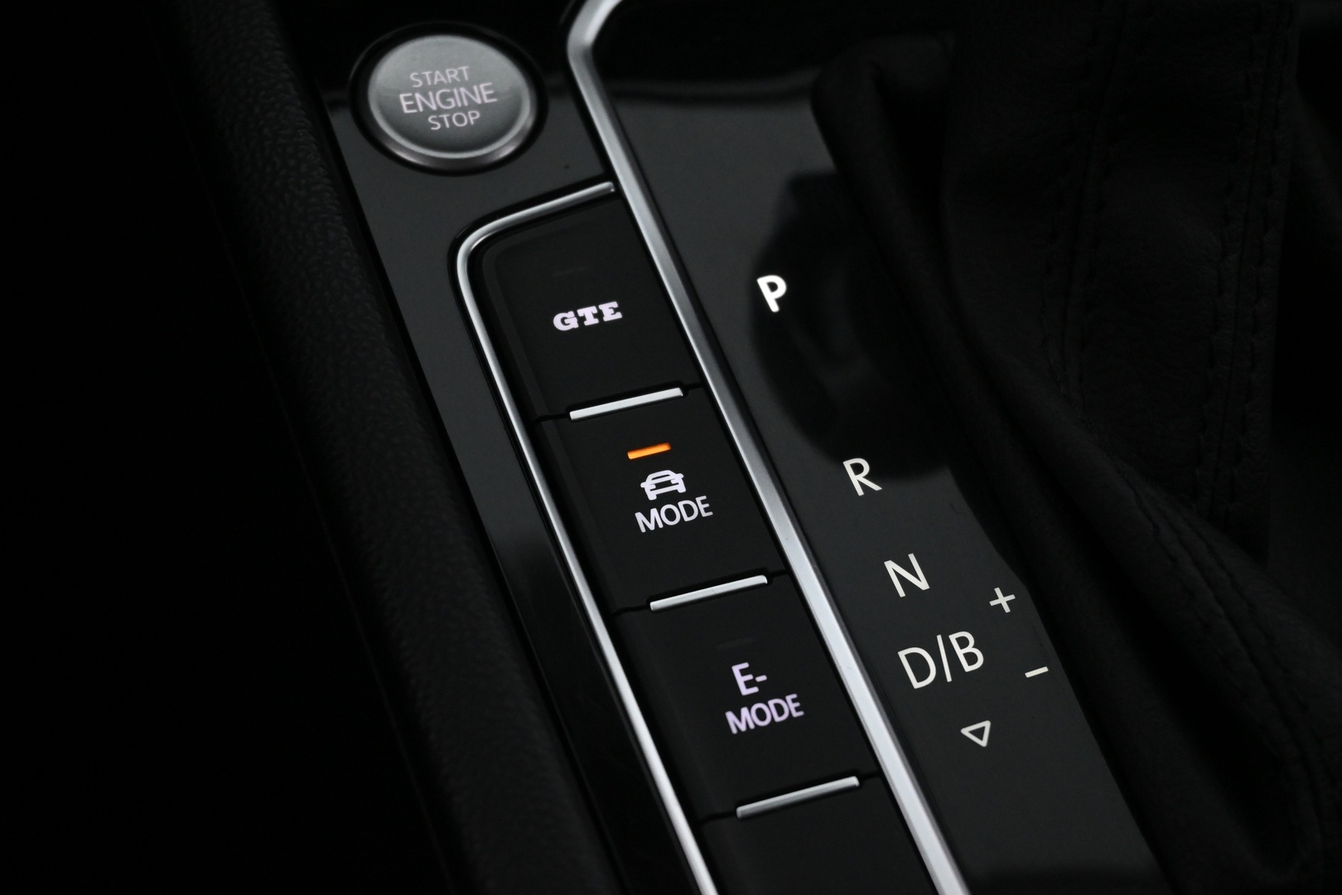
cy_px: 448
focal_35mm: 63
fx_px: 2348
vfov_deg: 21.6
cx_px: 671
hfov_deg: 31.9
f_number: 5.6
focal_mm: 42
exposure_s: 1/60
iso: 2800
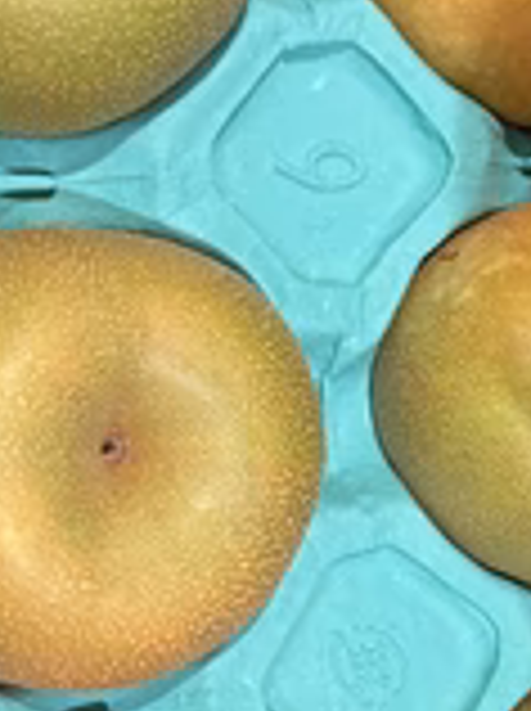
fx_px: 1354
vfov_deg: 29.4
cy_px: 392
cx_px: 346
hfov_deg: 22.1
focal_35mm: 66
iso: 400
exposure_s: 1/33
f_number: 1.6
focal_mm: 5.1
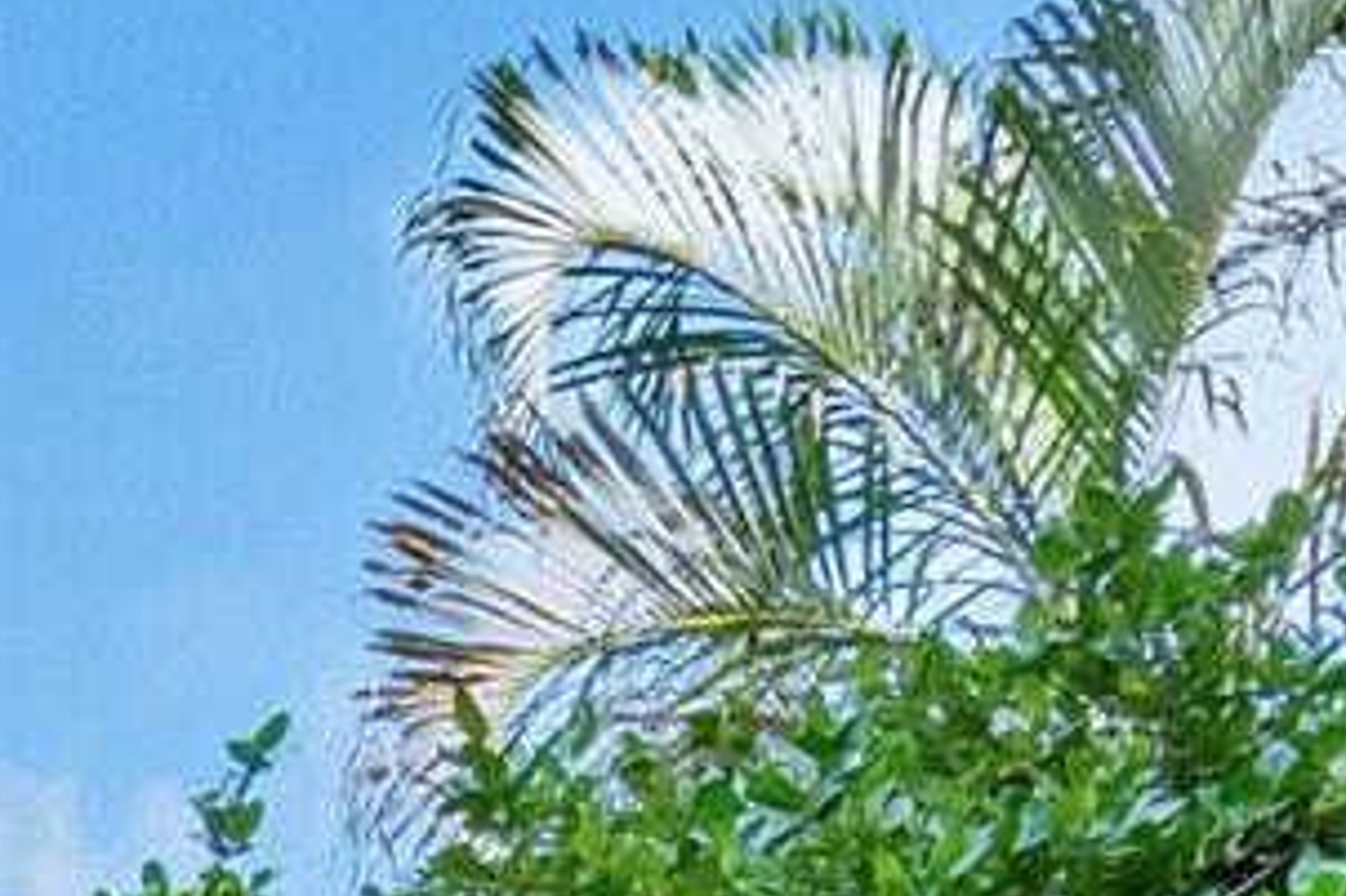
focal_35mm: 129
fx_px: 4820
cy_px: 2561
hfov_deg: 12.9
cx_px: -1676
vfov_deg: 8.9
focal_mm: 13
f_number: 8
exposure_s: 1/320
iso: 500
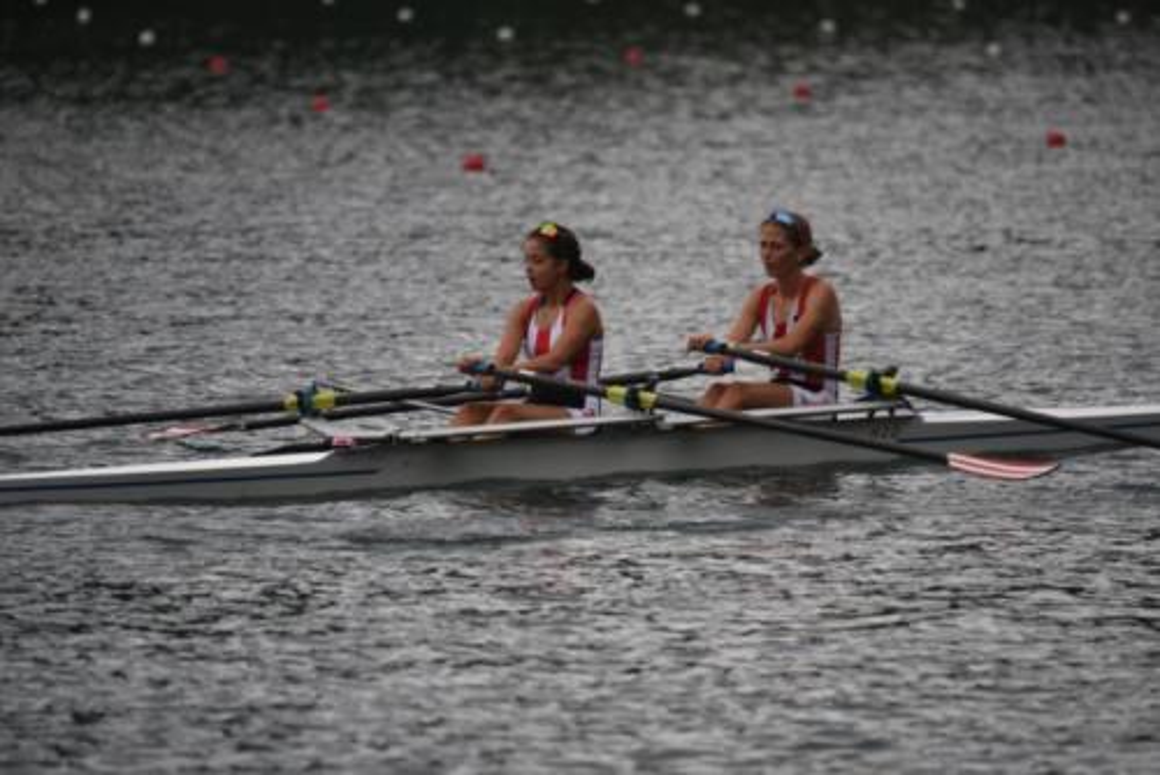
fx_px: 12896
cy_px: 388
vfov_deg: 3.4
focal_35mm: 400
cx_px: 580
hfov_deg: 5.2
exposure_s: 1/1600
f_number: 5.6
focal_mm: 400
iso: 800
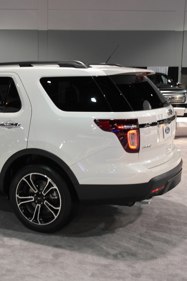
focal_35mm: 46
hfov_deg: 28.4
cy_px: 139
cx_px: 30
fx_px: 358
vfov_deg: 42.7
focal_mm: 20
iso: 400
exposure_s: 1/30
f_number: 3.5
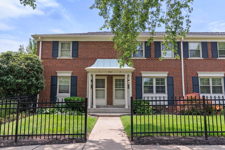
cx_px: 112
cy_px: 75
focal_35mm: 31
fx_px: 194
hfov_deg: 60.3
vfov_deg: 42.4
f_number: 9
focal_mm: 31
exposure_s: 1/500
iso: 640
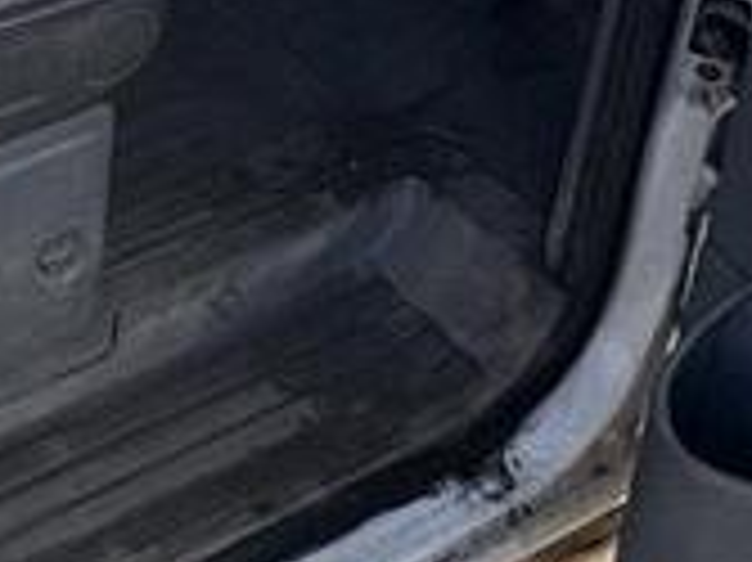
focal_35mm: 75
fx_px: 1628
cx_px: -257
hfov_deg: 22.8
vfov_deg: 16.9
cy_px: -382
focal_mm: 2.22
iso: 40
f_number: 2.2
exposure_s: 1/459
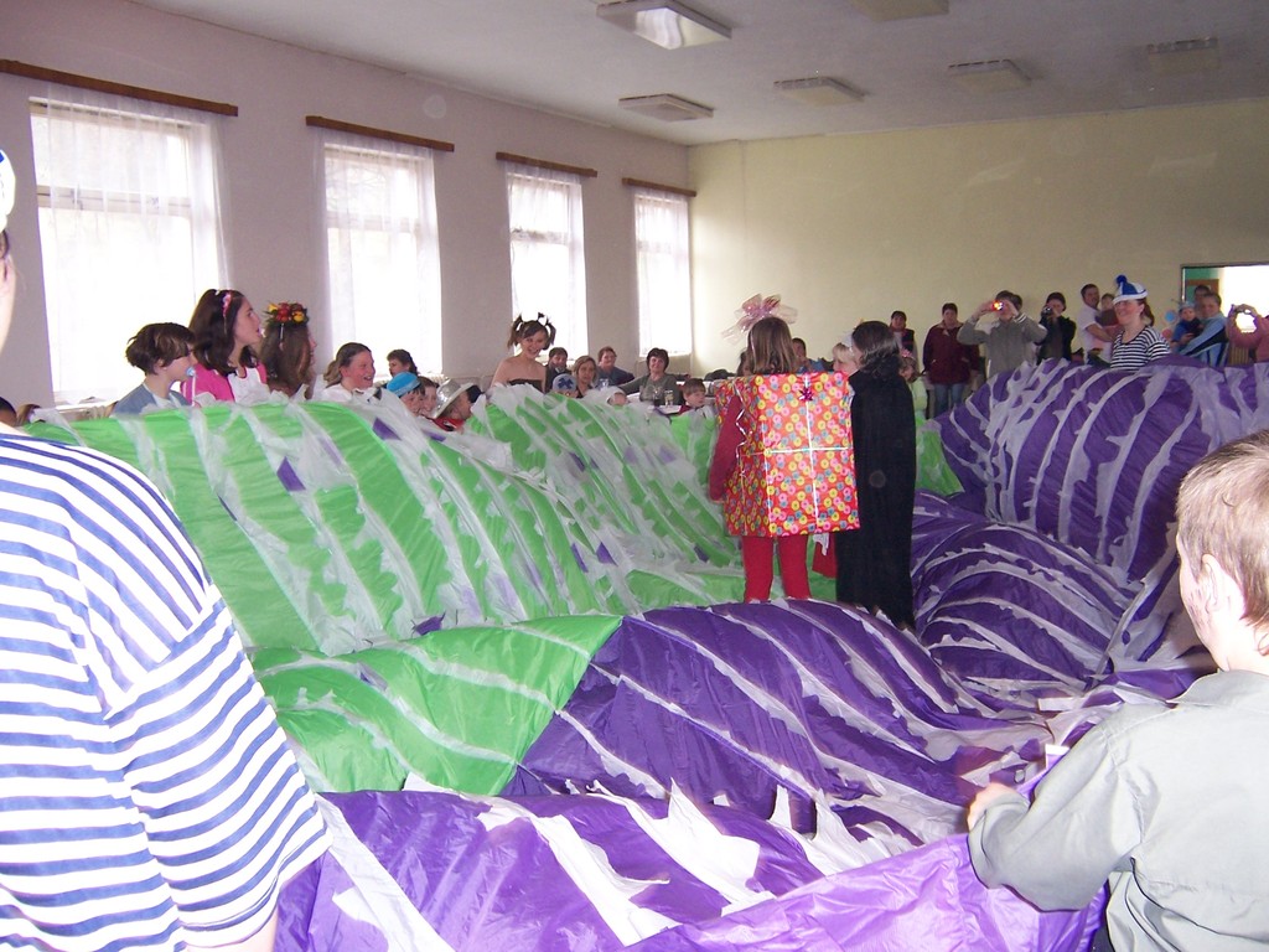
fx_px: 1210
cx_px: 634
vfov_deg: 42.9
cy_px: 476
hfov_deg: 55.4
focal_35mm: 33
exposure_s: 1/60
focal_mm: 5.5
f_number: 2.8
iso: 140
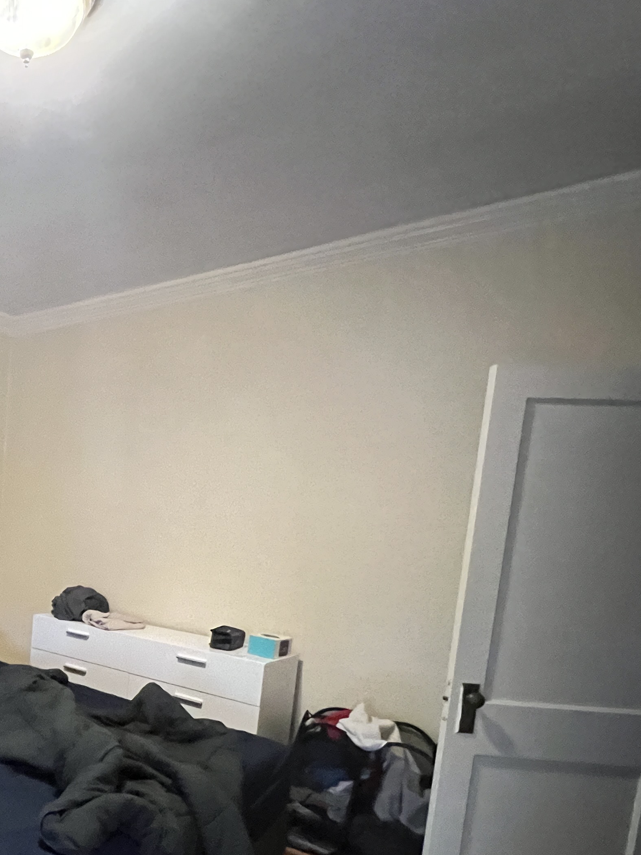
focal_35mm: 25
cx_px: -7
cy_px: 594
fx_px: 617
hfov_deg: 45.7
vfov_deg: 66.8
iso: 1000
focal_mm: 1.57
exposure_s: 1/40
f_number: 1.8
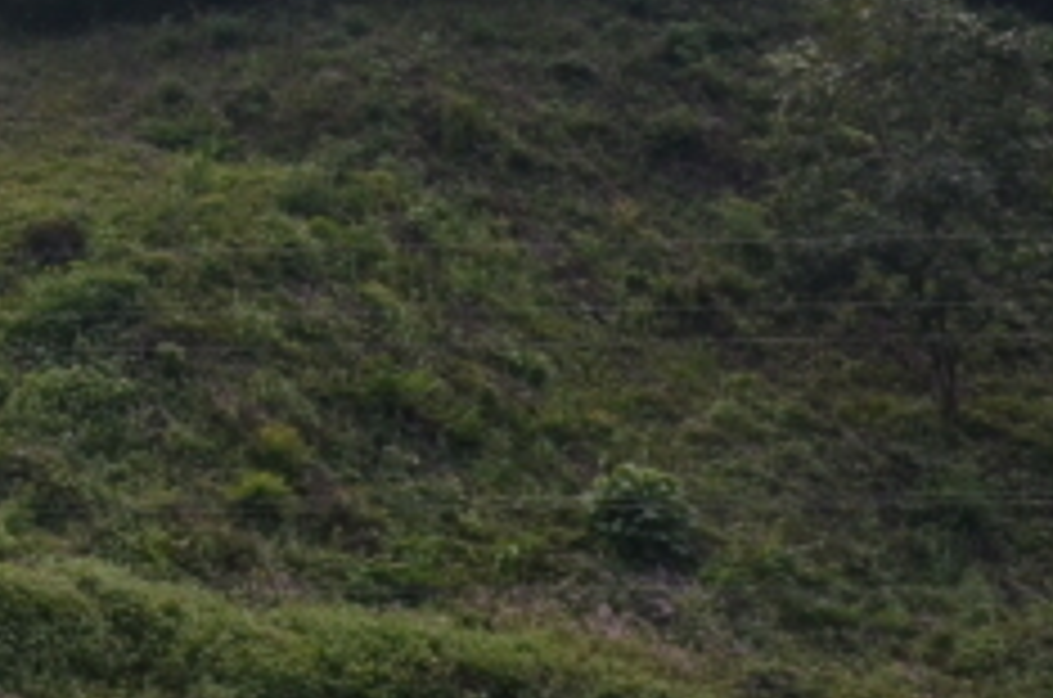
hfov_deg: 15.7
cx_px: -608
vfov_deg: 11.3
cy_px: -167
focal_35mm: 118
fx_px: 3444
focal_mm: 18
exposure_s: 1/250
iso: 400
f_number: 8
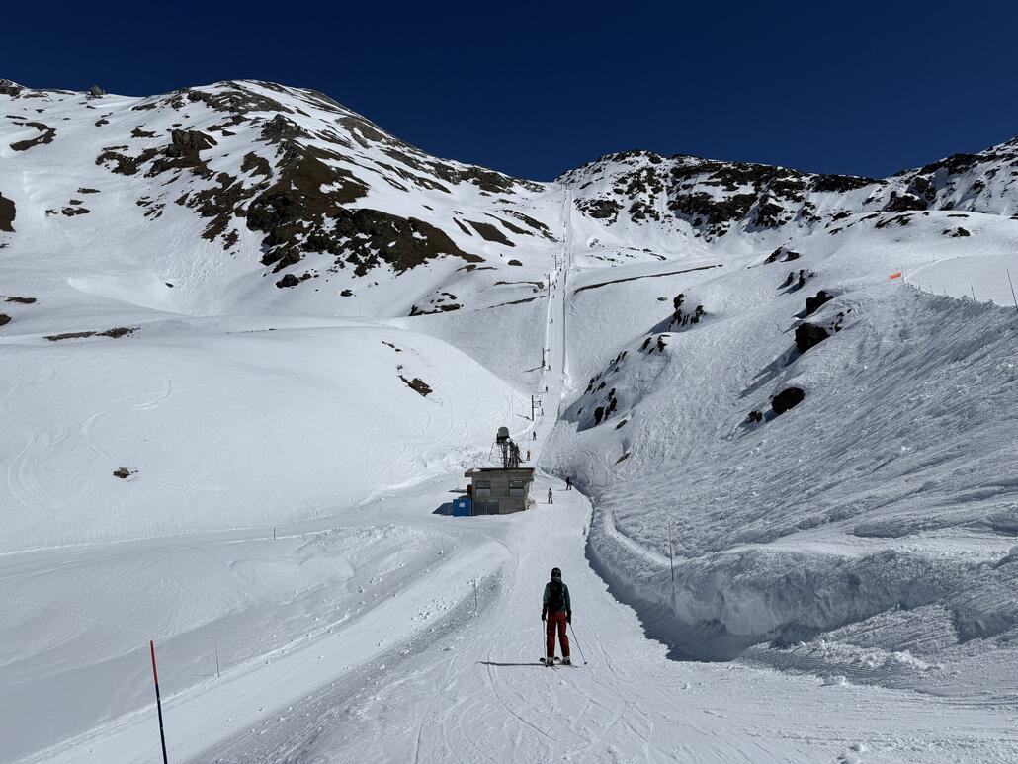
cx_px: 509
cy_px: 382
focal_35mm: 24
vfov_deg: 56.8
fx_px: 706
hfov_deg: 71.6
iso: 64
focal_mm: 6.76
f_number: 1.78
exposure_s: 1/32258
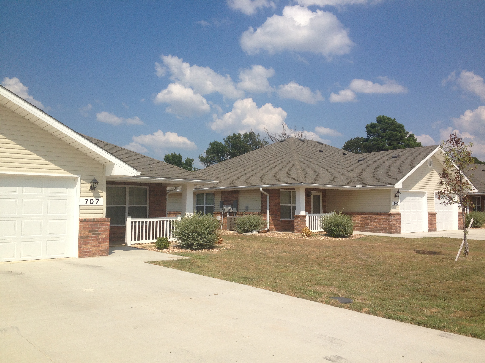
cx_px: 242
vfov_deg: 40.7
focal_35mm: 35
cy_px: 182
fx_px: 490
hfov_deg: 52.6
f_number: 2.4
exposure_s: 1/3067
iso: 50
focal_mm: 4.28
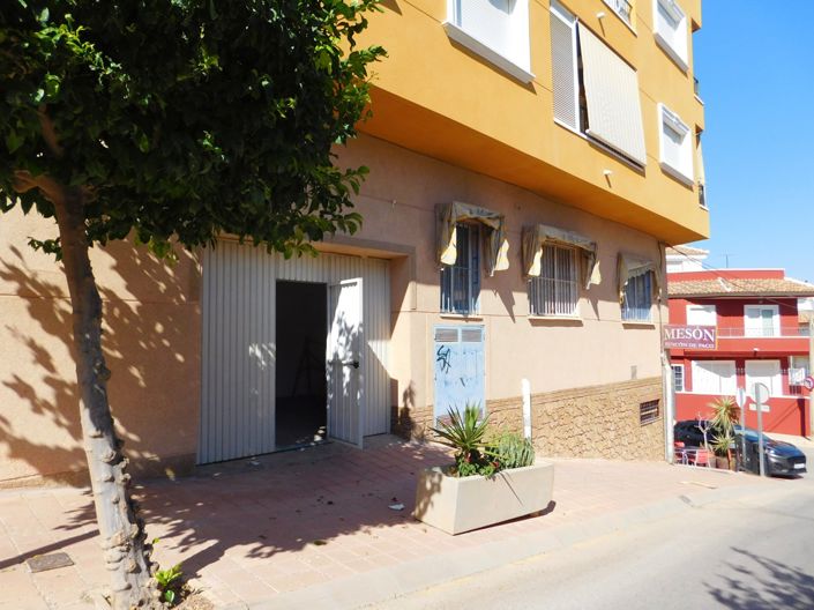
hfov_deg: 74.0
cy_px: 305
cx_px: 407
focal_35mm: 23
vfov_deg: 58.8
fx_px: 541
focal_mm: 4
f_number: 6
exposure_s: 1/400
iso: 125
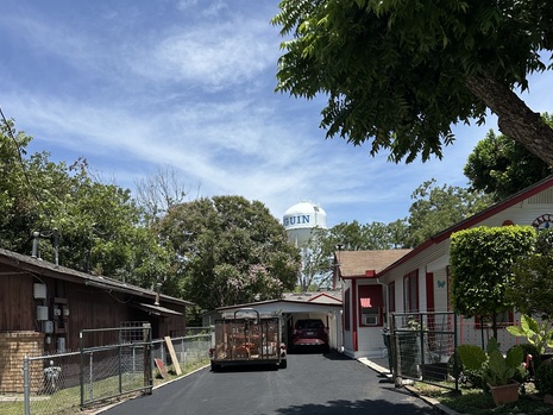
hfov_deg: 55.3
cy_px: 325
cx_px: 278
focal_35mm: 33
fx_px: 527
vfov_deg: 41.3
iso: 80
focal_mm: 6.86
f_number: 1.78
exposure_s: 1/6211
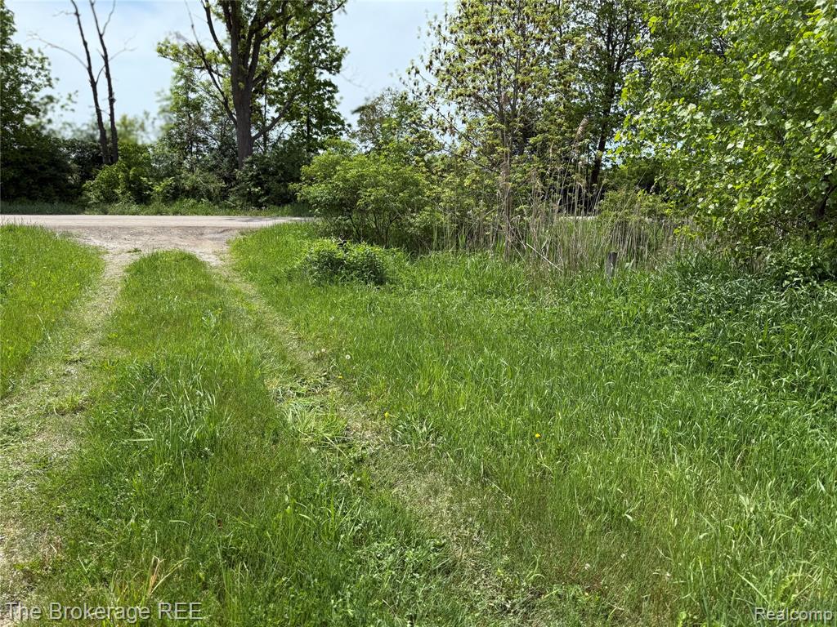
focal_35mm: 24
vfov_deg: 56.8
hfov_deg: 71.6
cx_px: 418
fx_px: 580
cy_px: 314
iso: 100
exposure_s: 1/3425
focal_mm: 6.76
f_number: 1.78
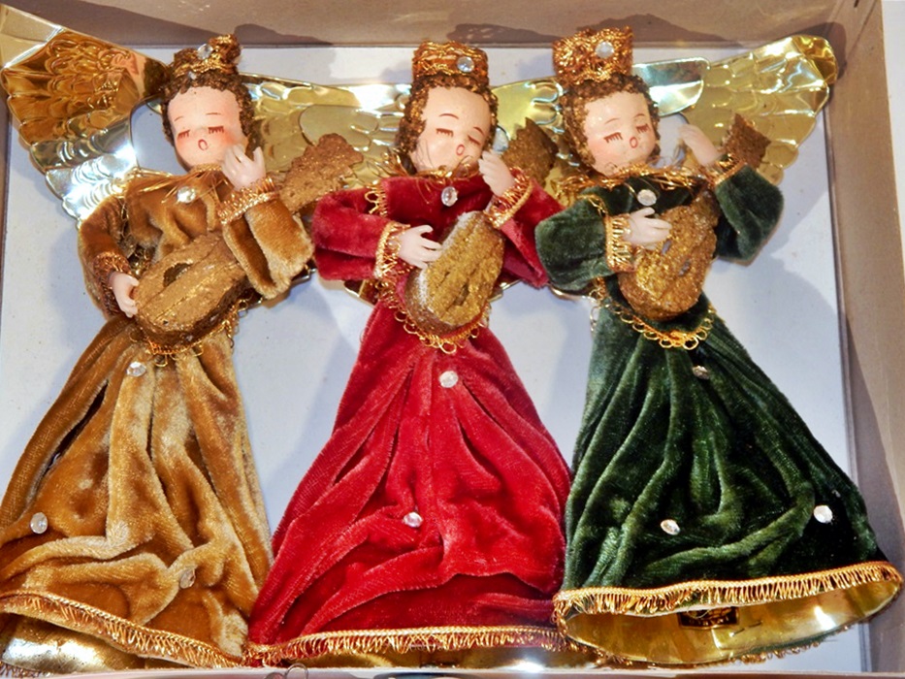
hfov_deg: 28.2
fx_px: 1804
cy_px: 340
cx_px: 452
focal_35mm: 69
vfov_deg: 21.3
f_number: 4.1
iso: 200
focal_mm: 12.3
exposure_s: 1/30
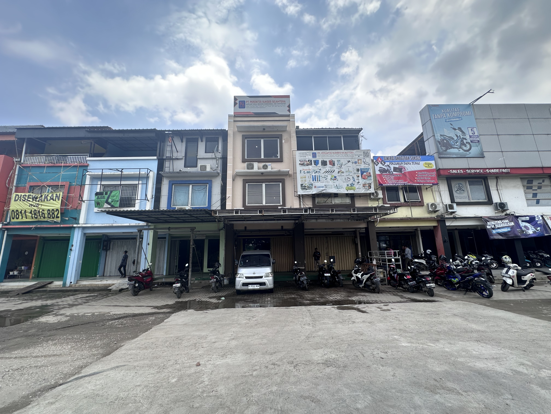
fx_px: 223
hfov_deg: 102.1
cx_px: 276
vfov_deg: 85.7
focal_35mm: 14
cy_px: 207
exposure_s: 1/578
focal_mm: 2.22
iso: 40
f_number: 2.2
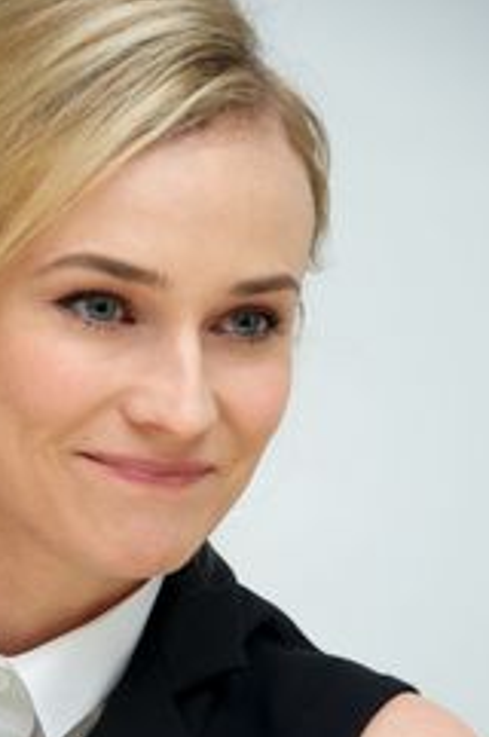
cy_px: 508
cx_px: 147
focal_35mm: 315
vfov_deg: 6.5
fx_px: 6436
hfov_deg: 4.4
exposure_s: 1/60
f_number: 5.6
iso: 400
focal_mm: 190
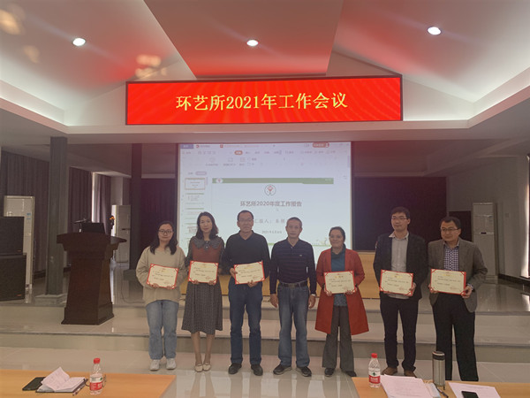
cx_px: 265
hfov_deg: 67.3
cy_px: 199
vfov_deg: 53.1
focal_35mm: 26
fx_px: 398
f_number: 1.8
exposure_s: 1/100
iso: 50
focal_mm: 4.25
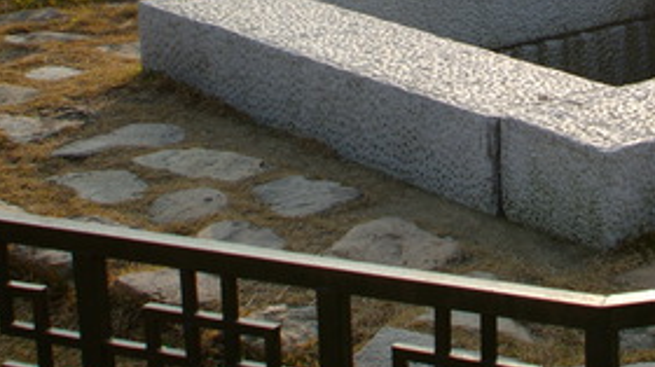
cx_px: 581
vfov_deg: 10.9
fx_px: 1909
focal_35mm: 110
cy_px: 30
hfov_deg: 19.1
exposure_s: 1/180
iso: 100
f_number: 6.7
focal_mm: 28
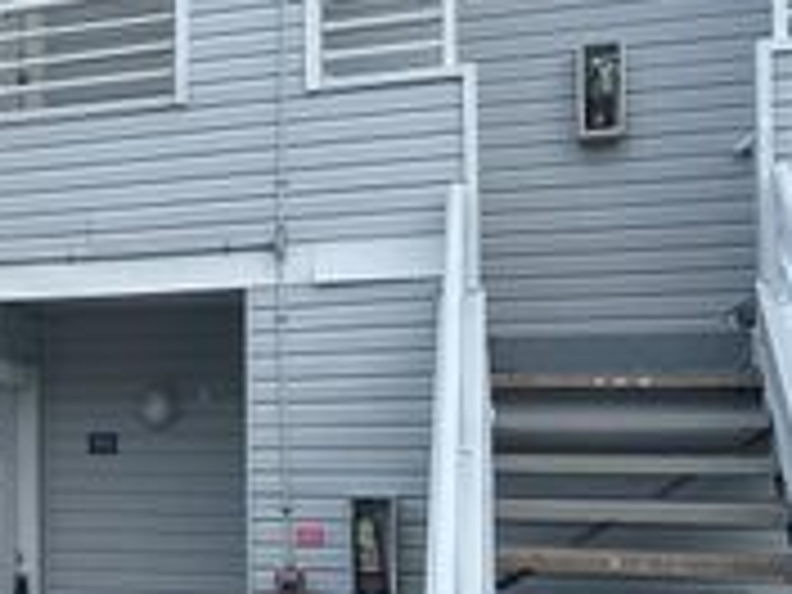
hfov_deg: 24.5
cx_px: -266
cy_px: 425
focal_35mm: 68
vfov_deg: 21.5
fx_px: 1556
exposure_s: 1/1157
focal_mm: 6.86
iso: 80
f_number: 1.78
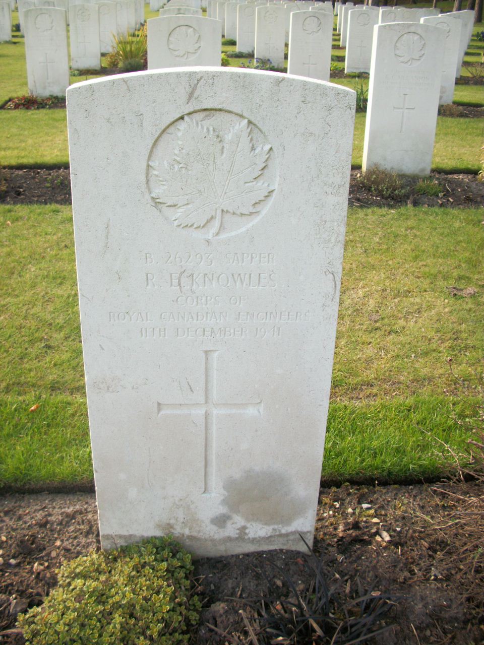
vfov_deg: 52.6
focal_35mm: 35
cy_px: 322
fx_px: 652
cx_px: 242
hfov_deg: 40.7
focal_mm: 6.3
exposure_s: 1/125
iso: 80
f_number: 3.1
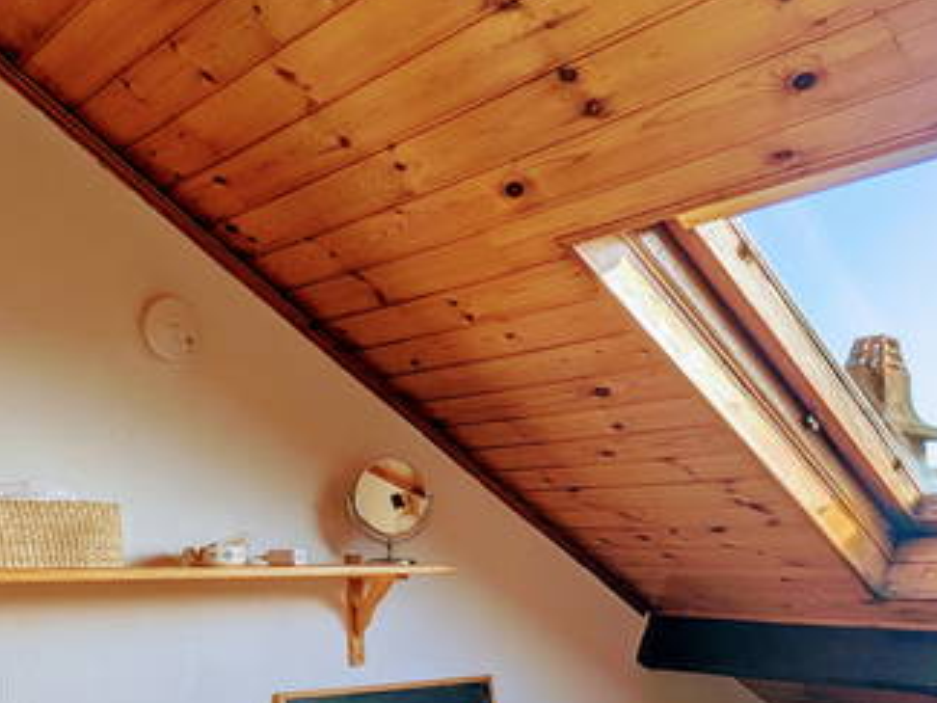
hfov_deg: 47.8
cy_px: 839
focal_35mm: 39
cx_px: 489
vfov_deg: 31.1
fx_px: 1056
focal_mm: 2.35
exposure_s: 1/479
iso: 34
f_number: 2.2
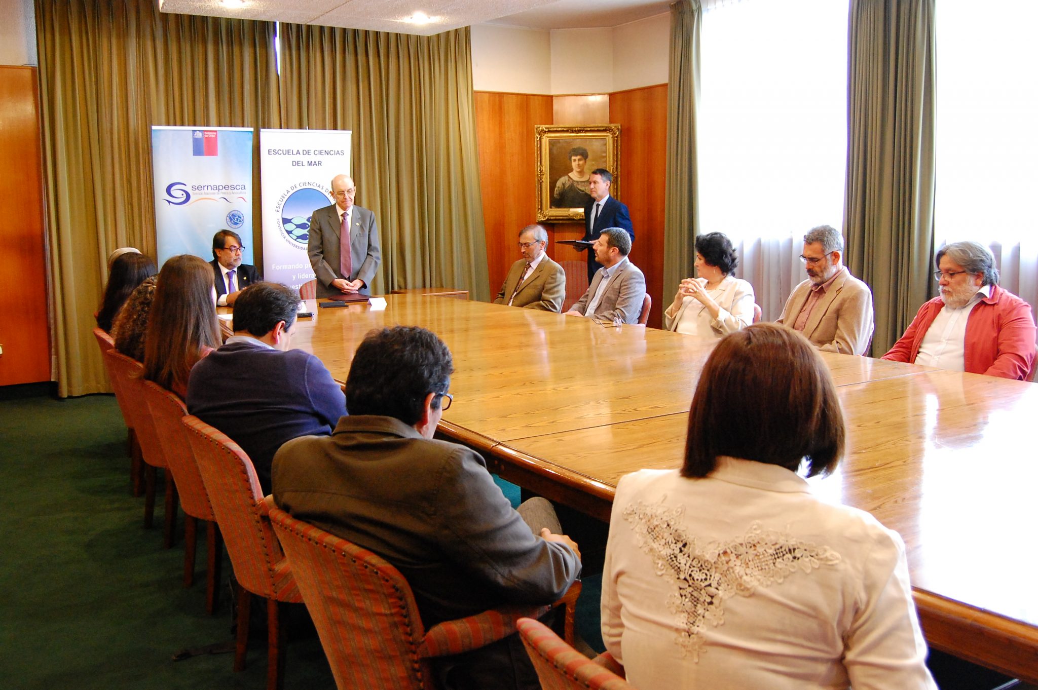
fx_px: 994
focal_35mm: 34
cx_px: 519
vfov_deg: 38.3
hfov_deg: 55.1
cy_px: 345
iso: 1600
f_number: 5
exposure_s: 1/25
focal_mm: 23
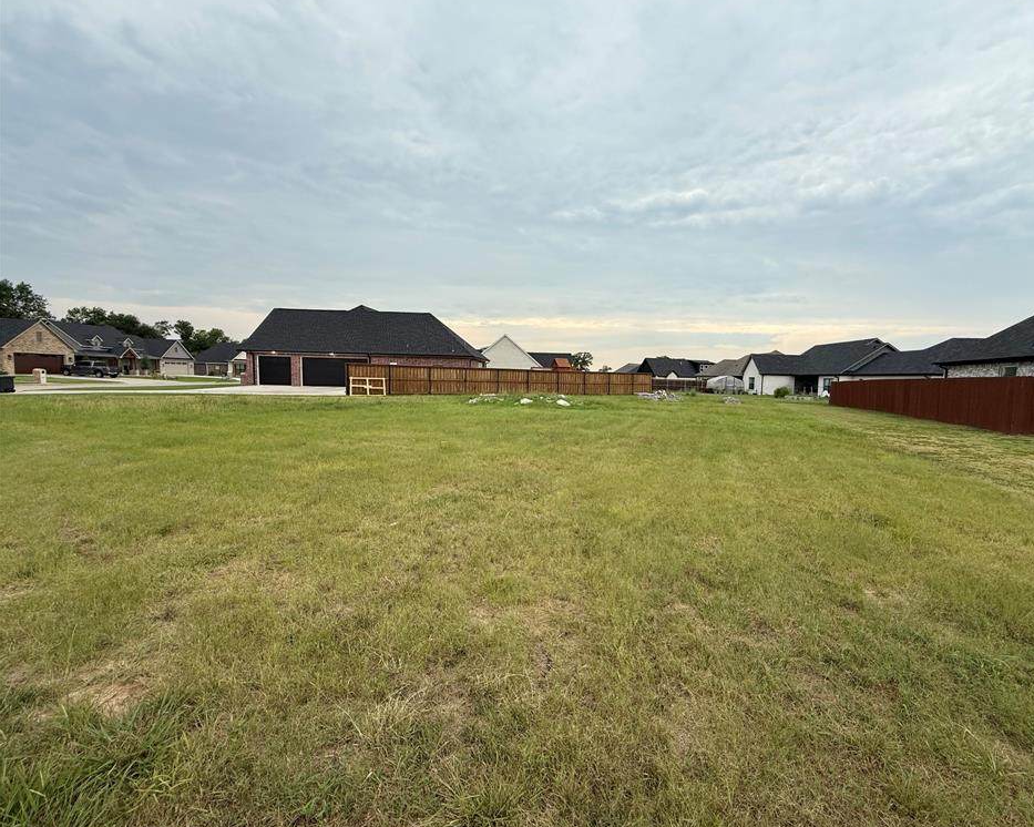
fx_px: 459
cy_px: 412
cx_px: 566
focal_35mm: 15
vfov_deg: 84.0
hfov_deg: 96.5
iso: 50
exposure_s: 1/760
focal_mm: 2.22
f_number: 2.2
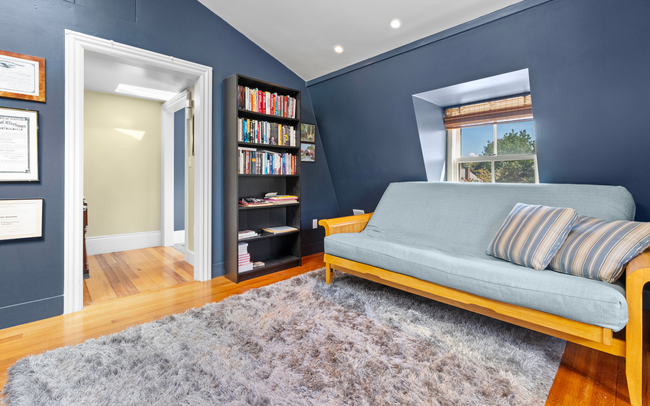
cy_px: 185
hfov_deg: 96.0
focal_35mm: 17
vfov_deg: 69.3
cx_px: 328
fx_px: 293
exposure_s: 1/4
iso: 2500
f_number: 11
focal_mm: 15.5
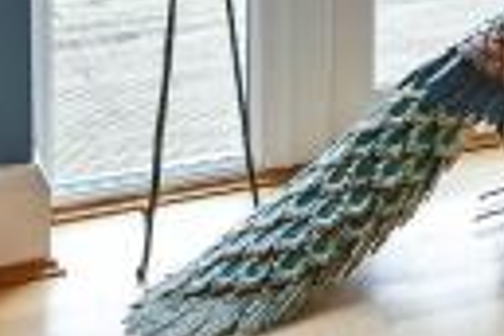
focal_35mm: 111
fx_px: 1554
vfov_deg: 10.7
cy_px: -438
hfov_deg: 17.0
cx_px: 715
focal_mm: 14
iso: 400
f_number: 8
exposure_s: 1/20
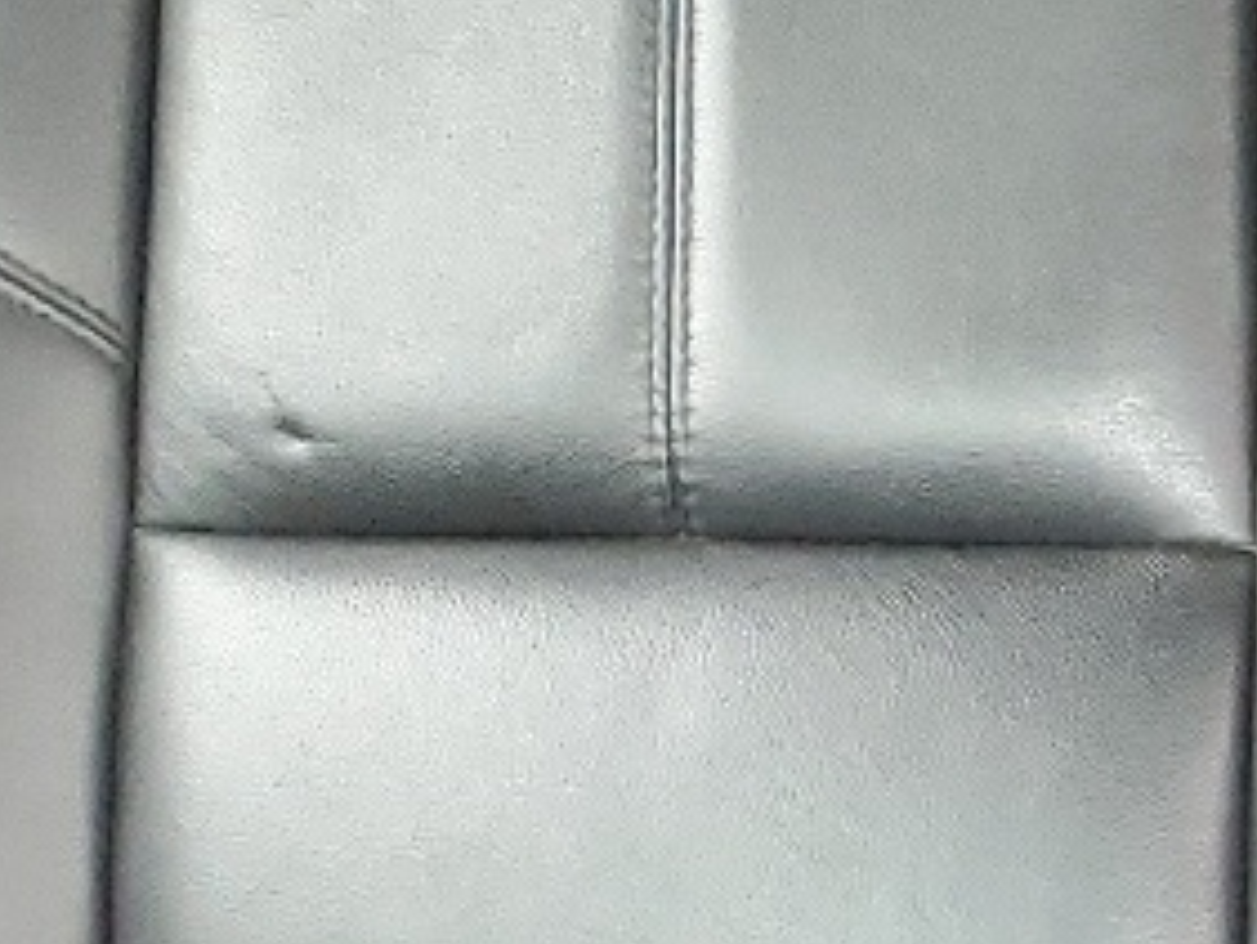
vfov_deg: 9.9
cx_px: 2313
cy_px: 1033
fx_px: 5377
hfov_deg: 12.2
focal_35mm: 148
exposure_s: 1/40
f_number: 1.5
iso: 355
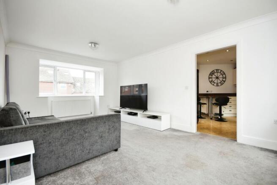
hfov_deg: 100.4
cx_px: 138
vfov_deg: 77.4
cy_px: 92
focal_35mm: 15
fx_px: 115
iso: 400
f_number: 8
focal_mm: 10
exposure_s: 1/60
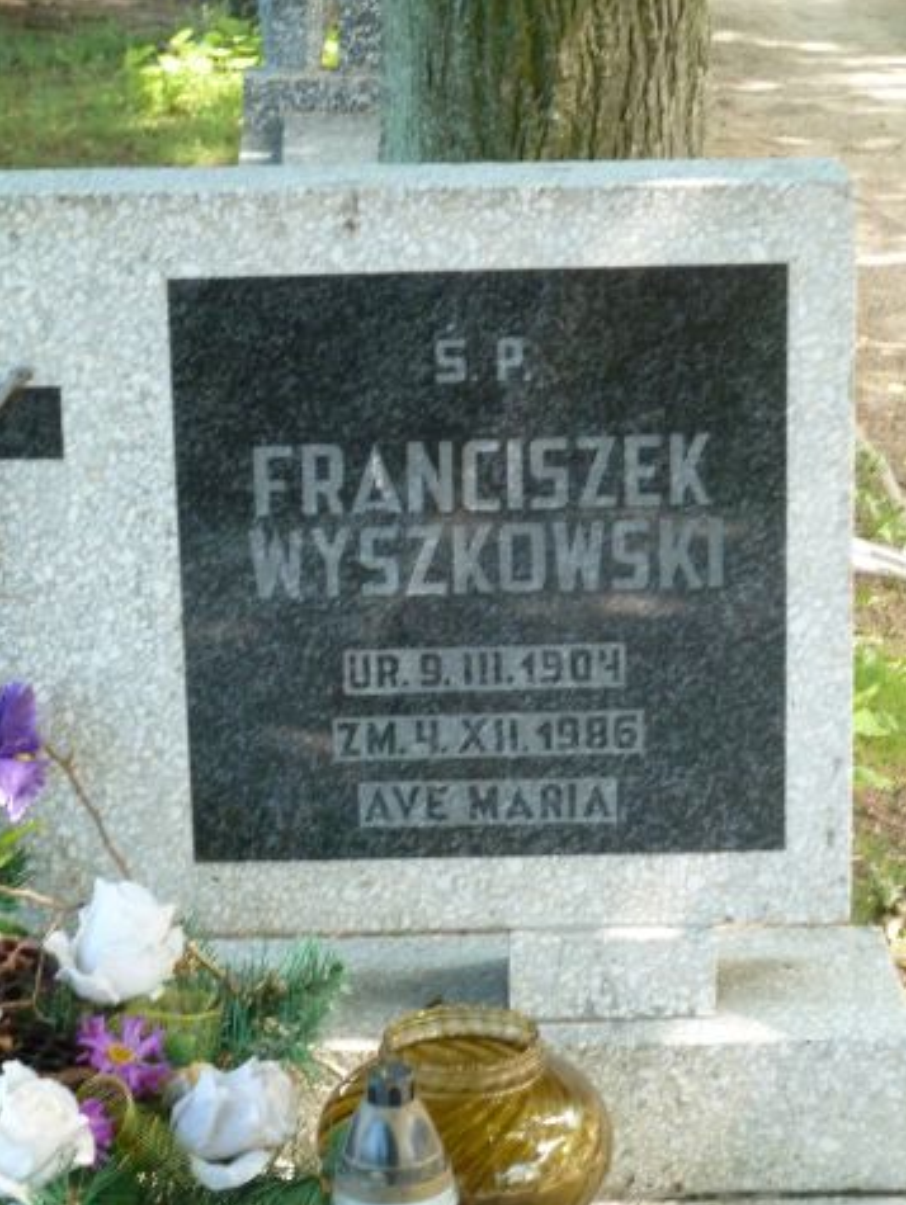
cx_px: 452
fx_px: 3659
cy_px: 604
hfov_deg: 14.1
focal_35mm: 105
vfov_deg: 18.7
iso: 400
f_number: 4.3
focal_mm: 17
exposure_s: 1/100
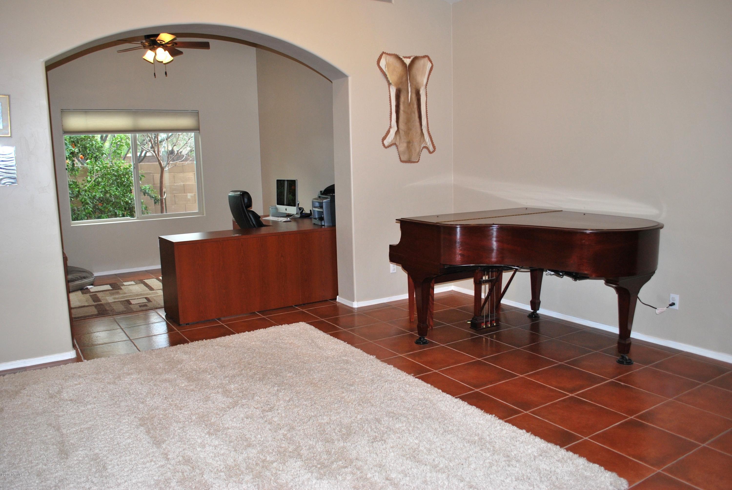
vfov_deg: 48.0
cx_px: 366
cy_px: 245
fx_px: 550
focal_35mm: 27
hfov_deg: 67.3
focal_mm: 18
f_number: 3.5
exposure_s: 1/60
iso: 200
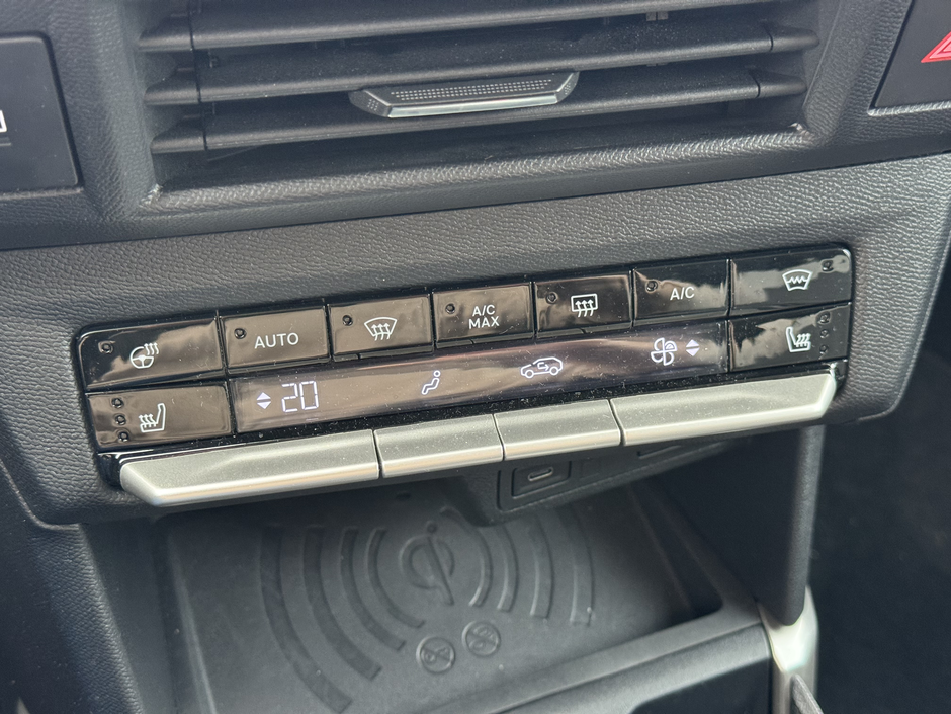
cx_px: 476
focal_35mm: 48
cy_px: 357
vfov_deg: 30.3
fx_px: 1319
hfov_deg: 39.7
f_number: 1.78
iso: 320
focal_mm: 6.76
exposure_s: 1/37
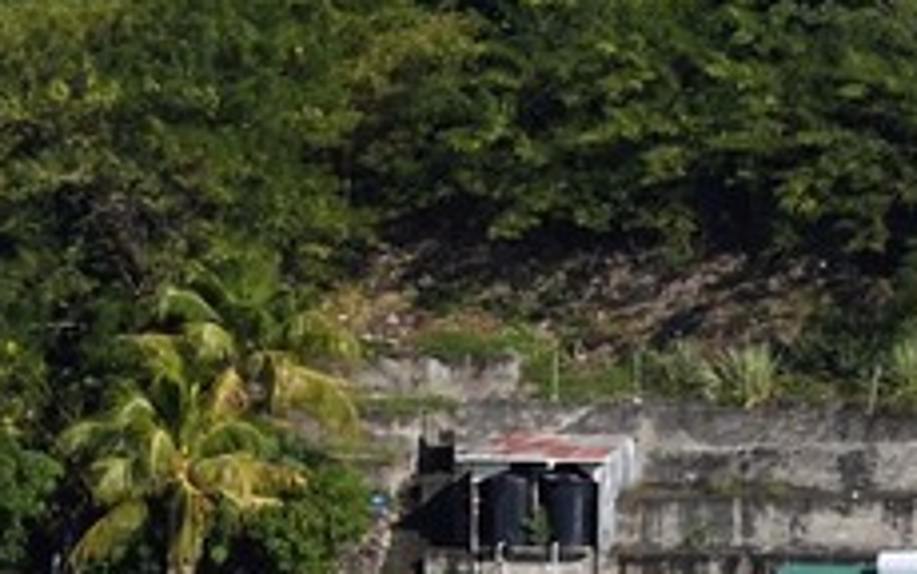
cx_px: -1818
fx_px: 35405
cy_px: 704
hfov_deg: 1.5
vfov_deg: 0.9
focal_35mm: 1416
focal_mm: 200
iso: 200
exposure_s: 1/250
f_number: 11
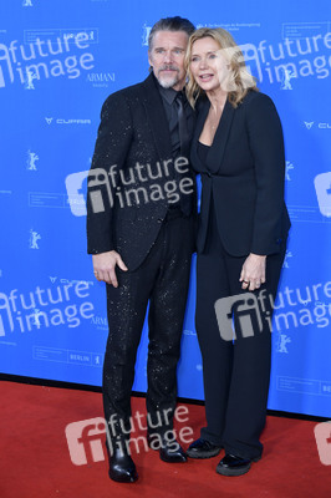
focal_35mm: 55
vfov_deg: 36.3
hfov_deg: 24.6
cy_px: 249
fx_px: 760
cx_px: 166
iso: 1600
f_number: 5.6
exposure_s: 1/160
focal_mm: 55
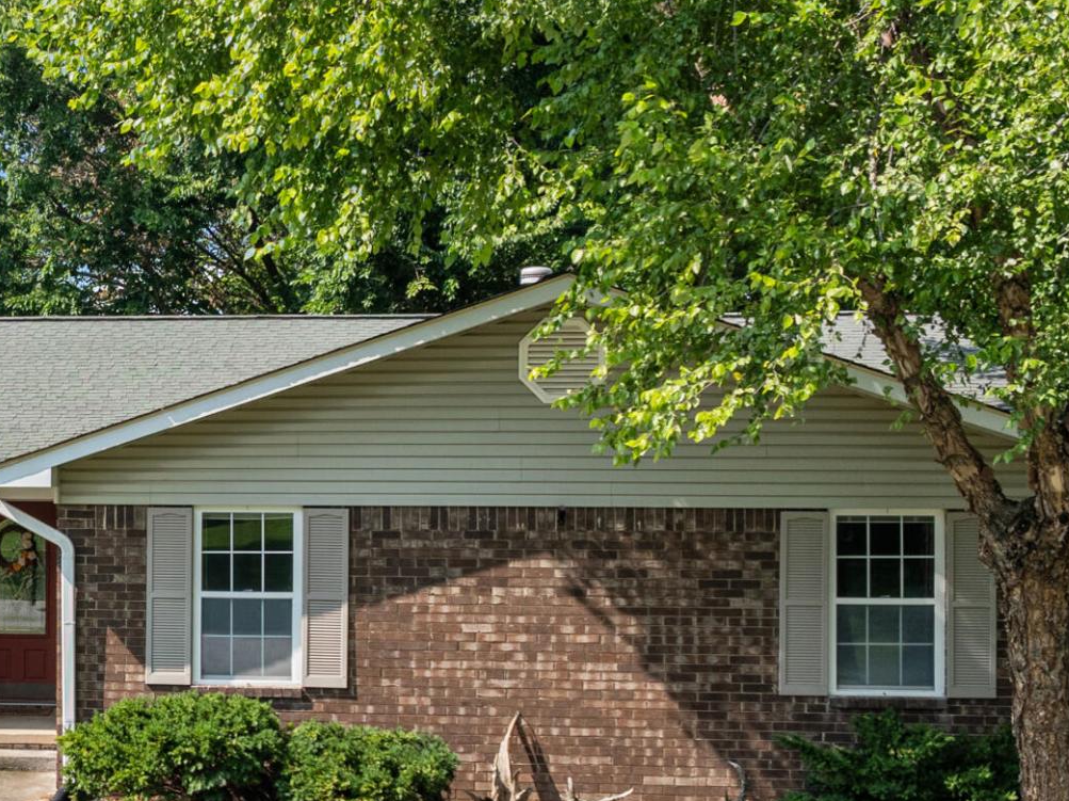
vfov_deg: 20.9
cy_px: 710
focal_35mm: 69
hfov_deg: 26.4
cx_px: -44
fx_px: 2130
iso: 110
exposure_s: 1/800
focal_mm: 12.29
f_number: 2.8
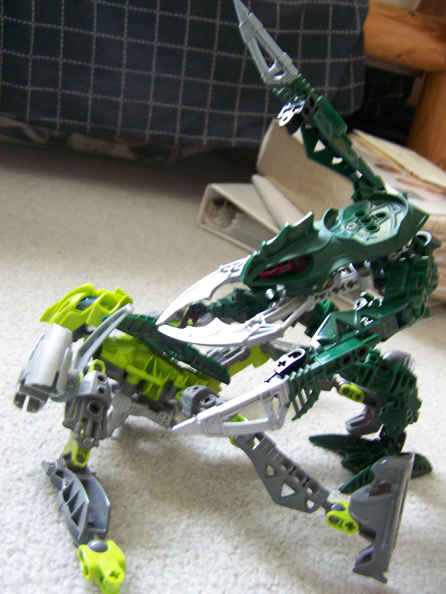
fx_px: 652
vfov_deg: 48.9
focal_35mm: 38
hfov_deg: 37.8
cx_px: 223
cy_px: 297
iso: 160
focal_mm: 6.3
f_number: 2.8
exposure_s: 1/13
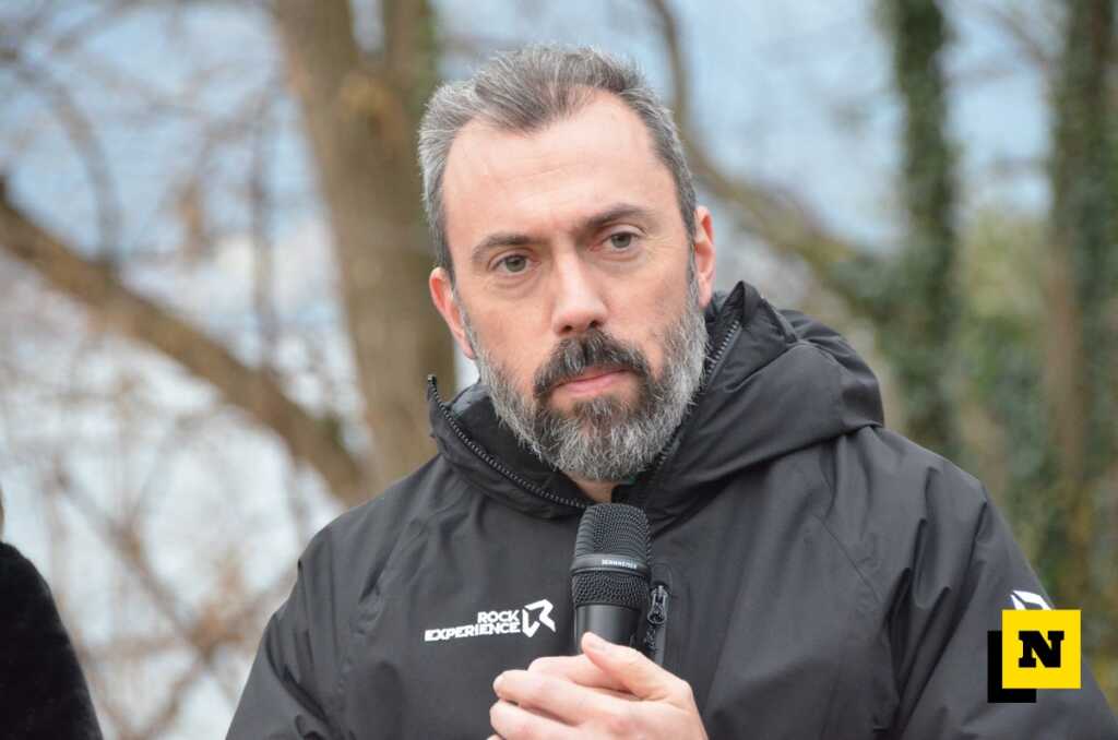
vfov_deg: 6.1
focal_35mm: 225
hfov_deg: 9.2
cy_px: 370
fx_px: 6972
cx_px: 559
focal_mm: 150
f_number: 6.3
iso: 4000
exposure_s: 1/160
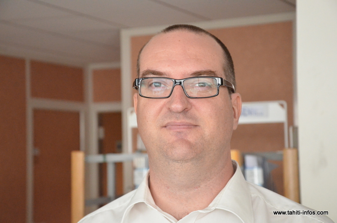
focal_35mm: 93
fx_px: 869
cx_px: 168
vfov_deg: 14.6
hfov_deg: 22.0
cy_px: 112
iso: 5000
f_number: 8
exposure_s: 1/200
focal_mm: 62
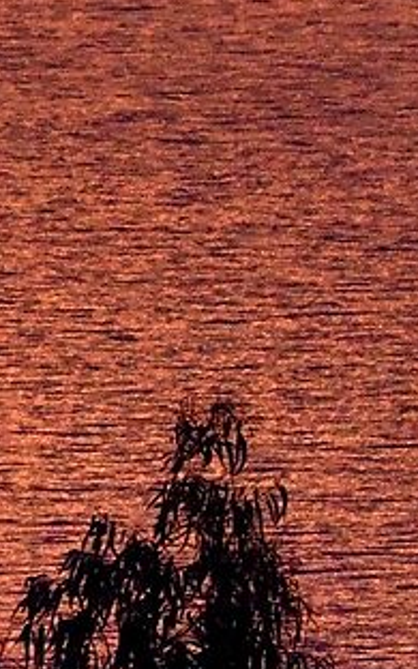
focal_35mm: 1764
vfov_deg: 1.2
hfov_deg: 0.7
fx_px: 32152
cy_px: 234
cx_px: -703
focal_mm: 150
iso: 200
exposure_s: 1/250
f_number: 10
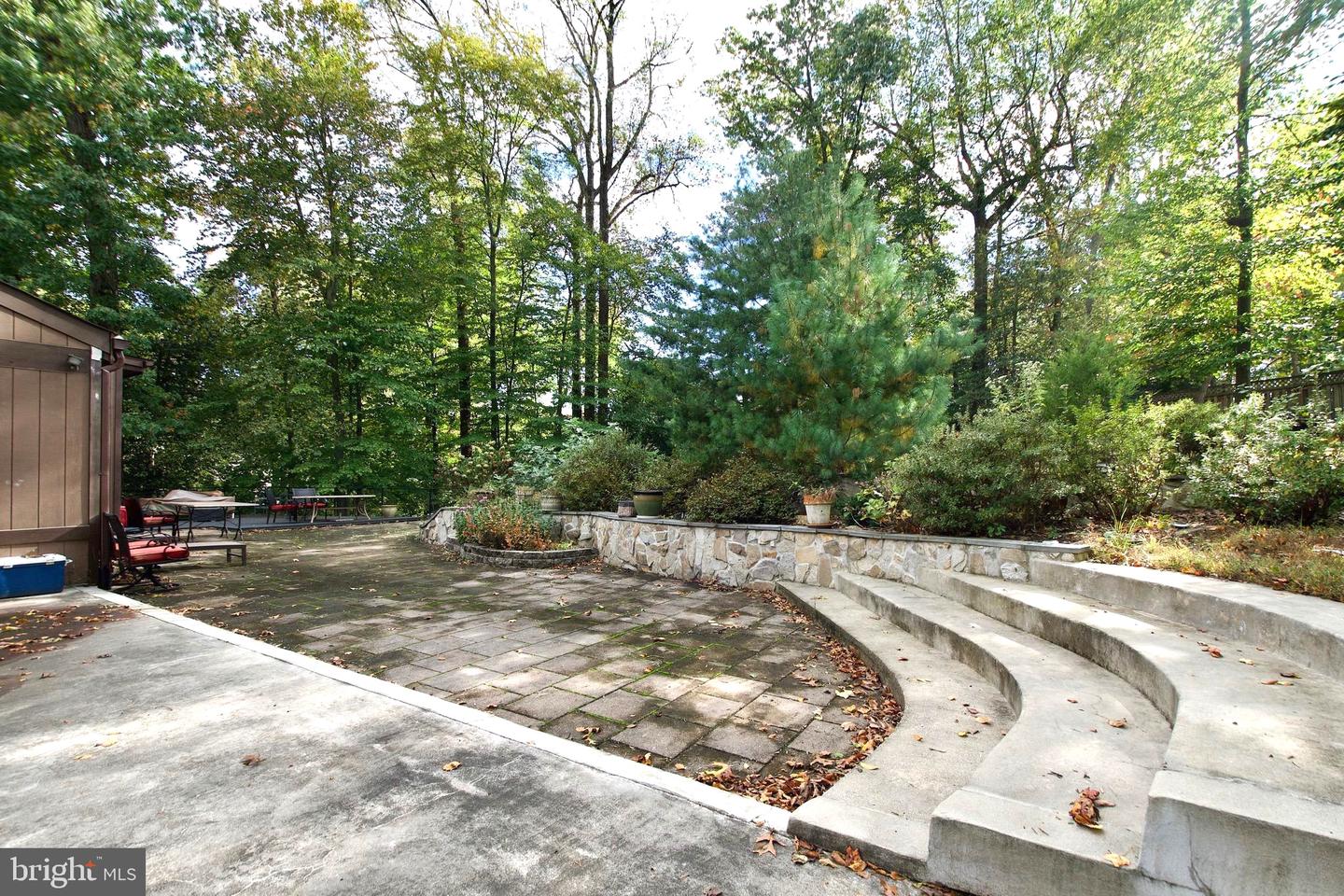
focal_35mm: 15
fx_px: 560
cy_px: 448
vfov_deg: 77.3
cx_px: 672
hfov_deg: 100.4
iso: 320
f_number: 7.1
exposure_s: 1/320
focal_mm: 10
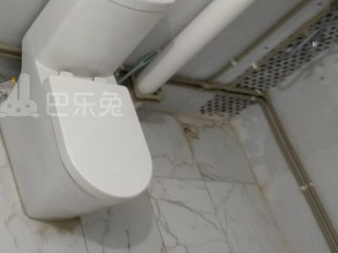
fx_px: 488
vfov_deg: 29.0
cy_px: 96
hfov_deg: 36.6
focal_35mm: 50
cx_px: 58
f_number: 2.2
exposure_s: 1/25
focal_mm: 3.81
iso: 640
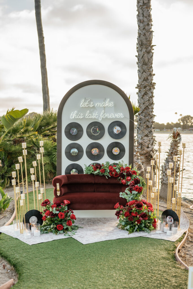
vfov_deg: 39.6
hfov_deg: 27.0
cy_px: 144
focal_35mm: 50
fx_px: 402
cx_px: 96
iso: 100
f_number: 2.5
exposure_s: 1/320
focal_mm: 50
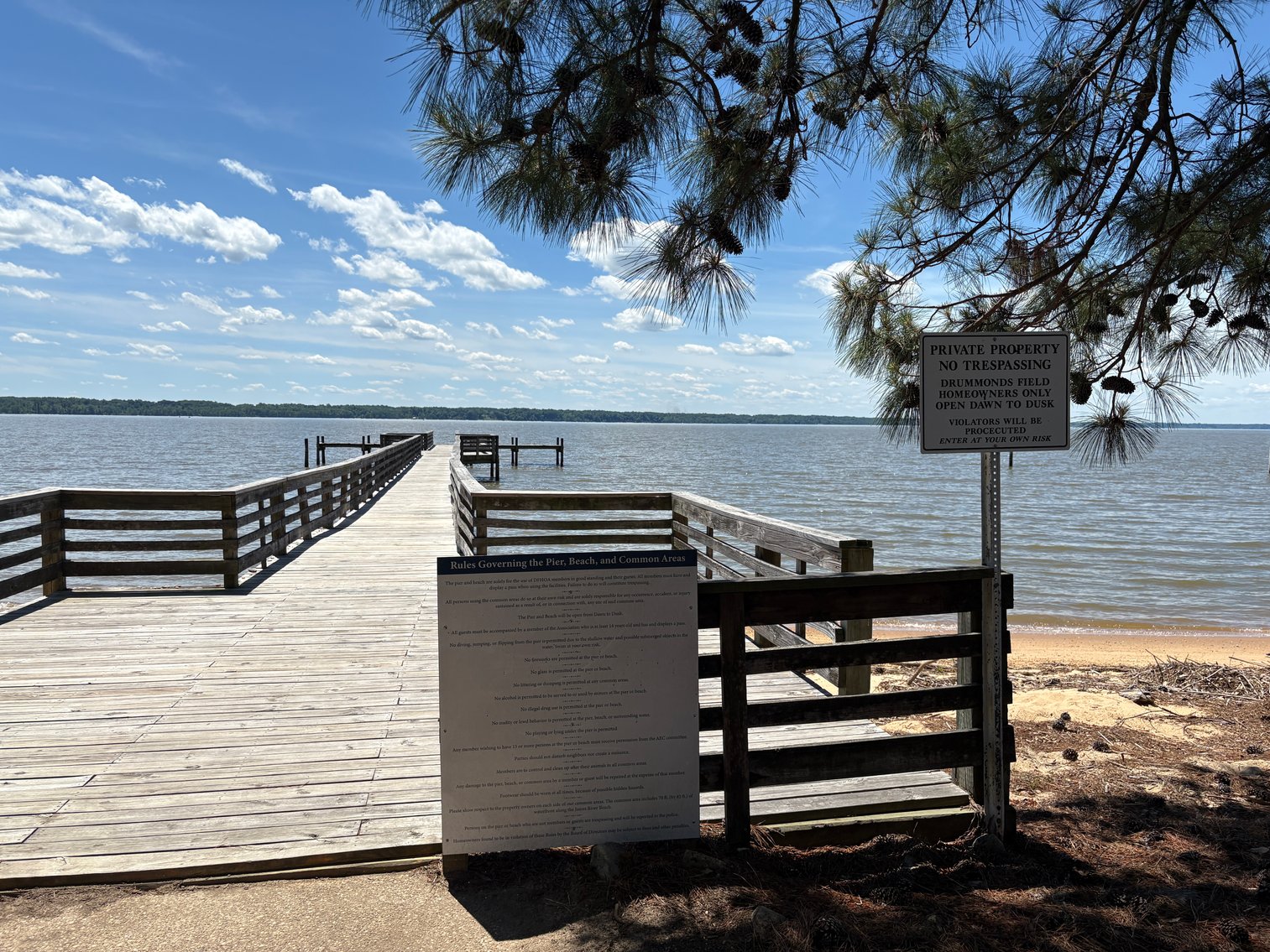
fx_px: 954
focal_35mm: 26
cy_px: 476
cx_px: 635
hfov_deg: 67.3
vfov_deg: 53.1
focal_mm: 5.96
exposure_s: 1/4950
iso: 50
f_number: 1.6
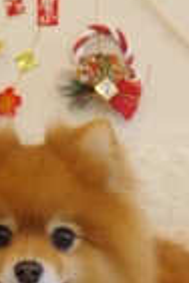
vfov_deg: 11.3
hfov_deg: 7.6
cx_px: 54
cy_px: 273
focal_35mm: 181
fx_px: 1425
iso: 3200
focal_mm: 43
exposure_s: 1/80
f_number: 7.1
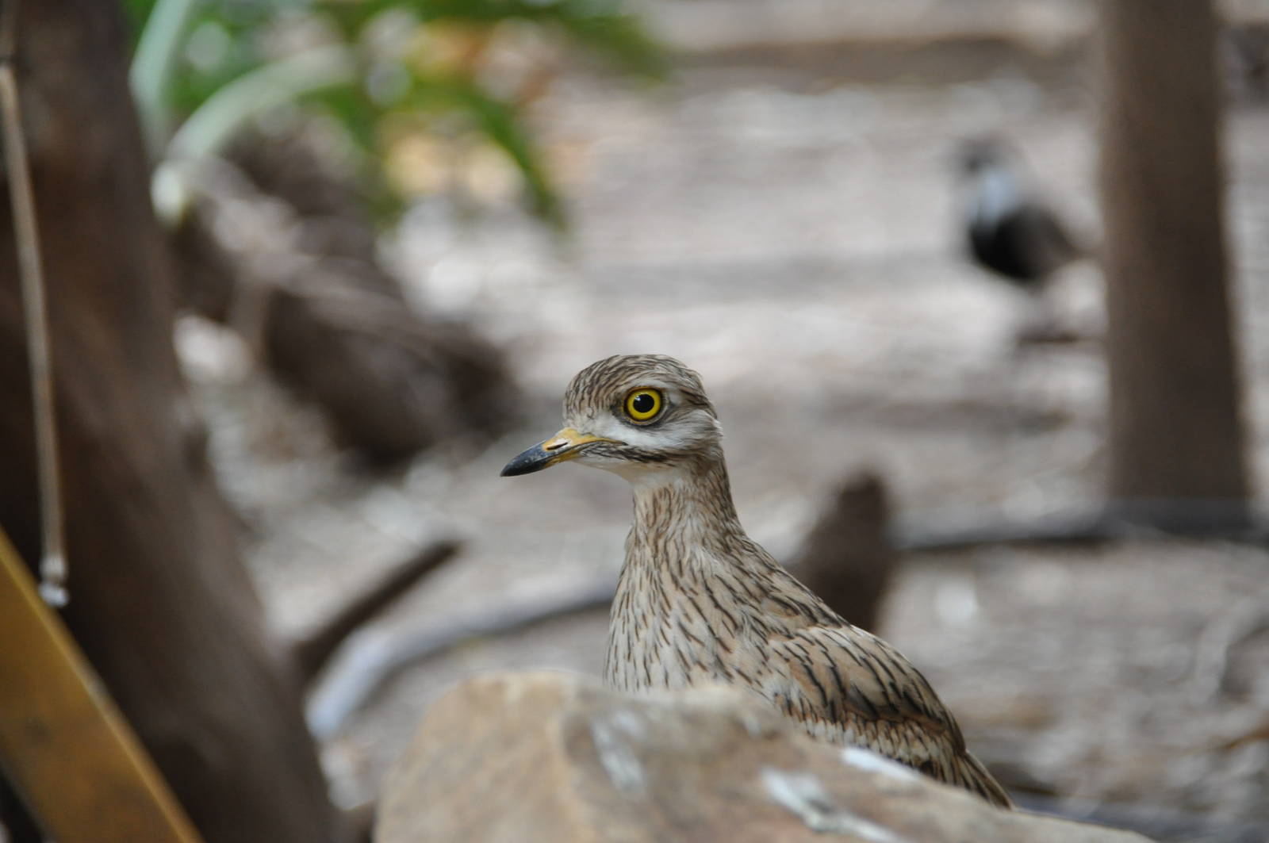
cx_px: 634
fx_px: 11091
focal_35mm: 315
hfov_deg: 6.5
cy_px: 422
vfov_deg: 4.4
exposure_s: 1/80
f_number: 5.6
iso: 1000
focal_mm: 210
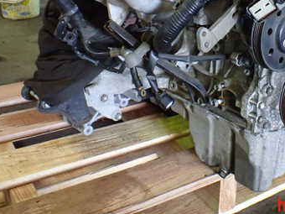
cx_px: 215
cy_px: 28
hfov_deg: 35.3
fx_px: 436
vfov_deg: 26.7
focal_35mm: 53
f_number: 2.3
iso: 800
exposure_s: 1/125
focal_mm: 5.4
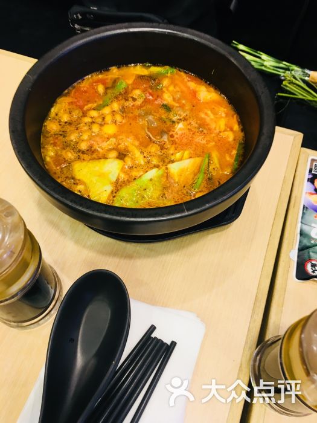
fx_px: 354
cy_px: 212
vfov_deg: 61.7
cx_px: 158
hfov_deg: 48.2
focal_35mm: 29
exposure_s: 1/33
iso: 100
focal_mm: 4.15
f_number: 2.2
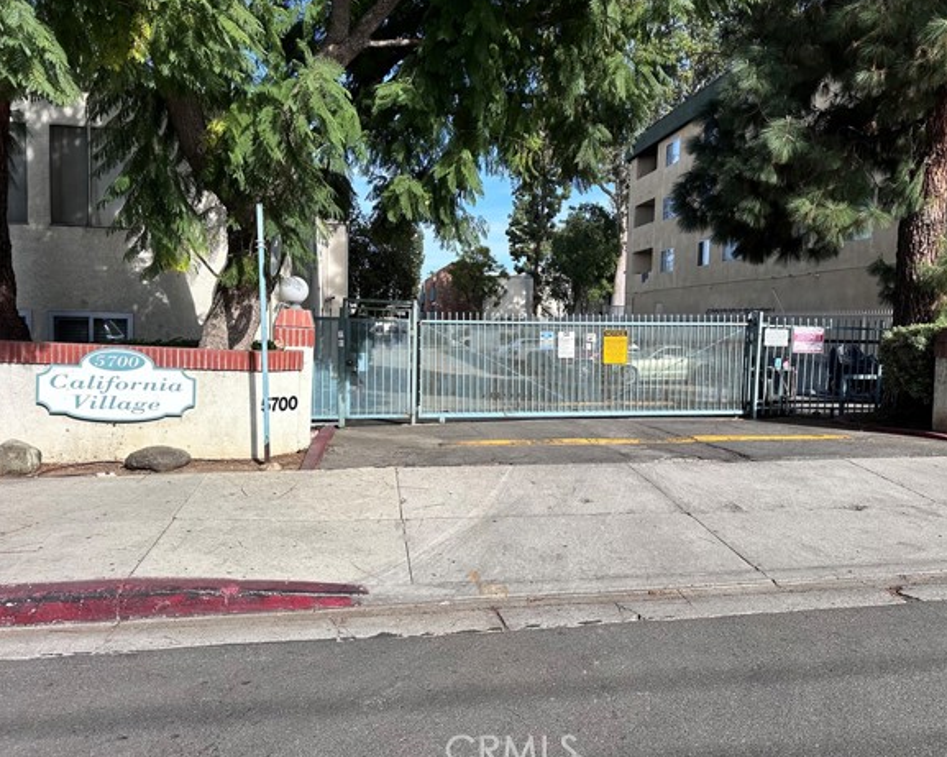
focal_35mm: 26
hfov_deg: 66.1
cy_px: 379
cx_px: 483
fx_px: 728
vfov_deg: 54.9
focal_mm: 6.86
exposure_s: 1/3356
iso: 80
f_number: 1.78
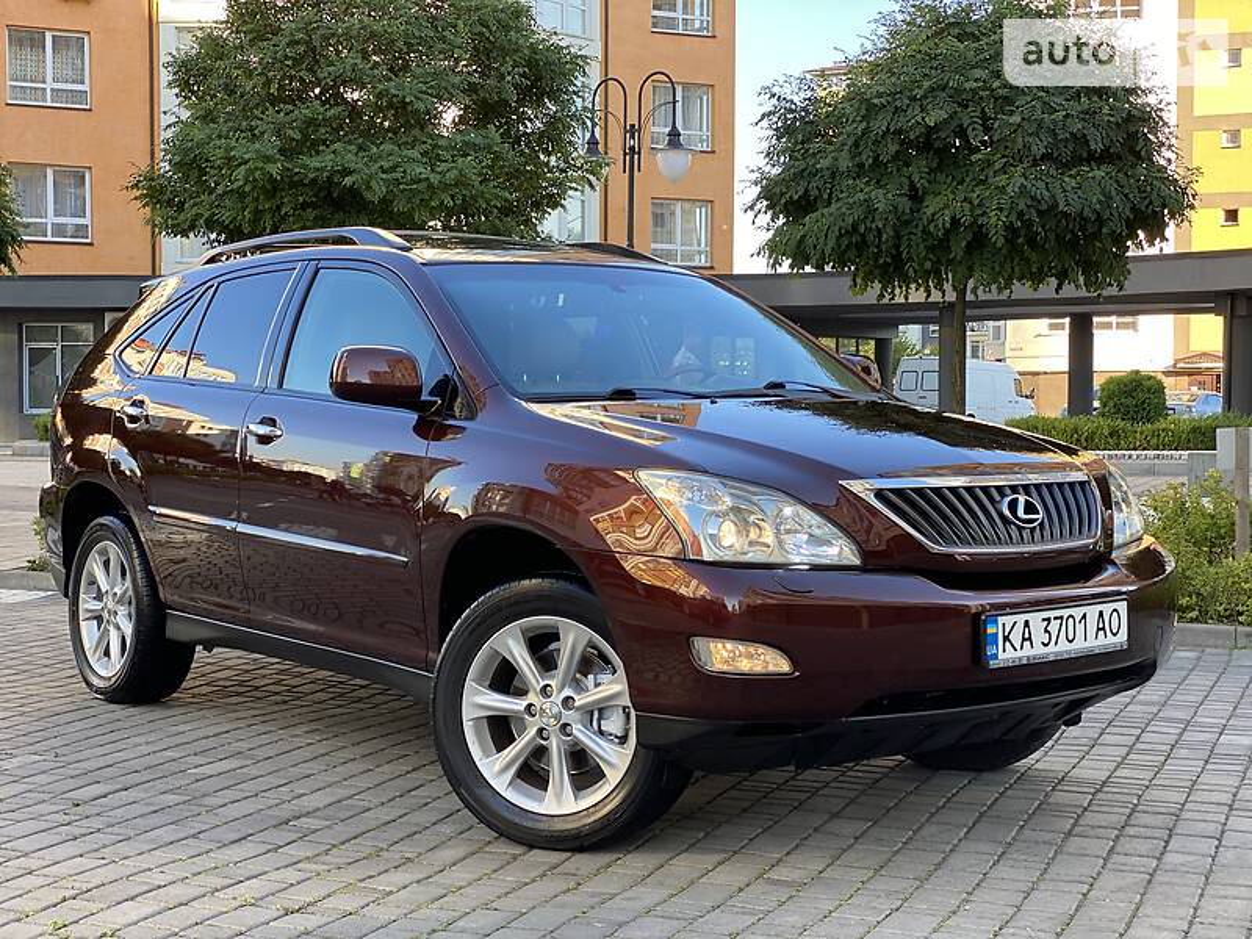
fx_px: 1881
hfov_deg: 36.8
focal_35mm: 52
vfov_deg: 28.0
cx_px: 626
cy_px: 470
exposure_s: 1/122
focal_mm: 6
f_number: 2
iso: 32
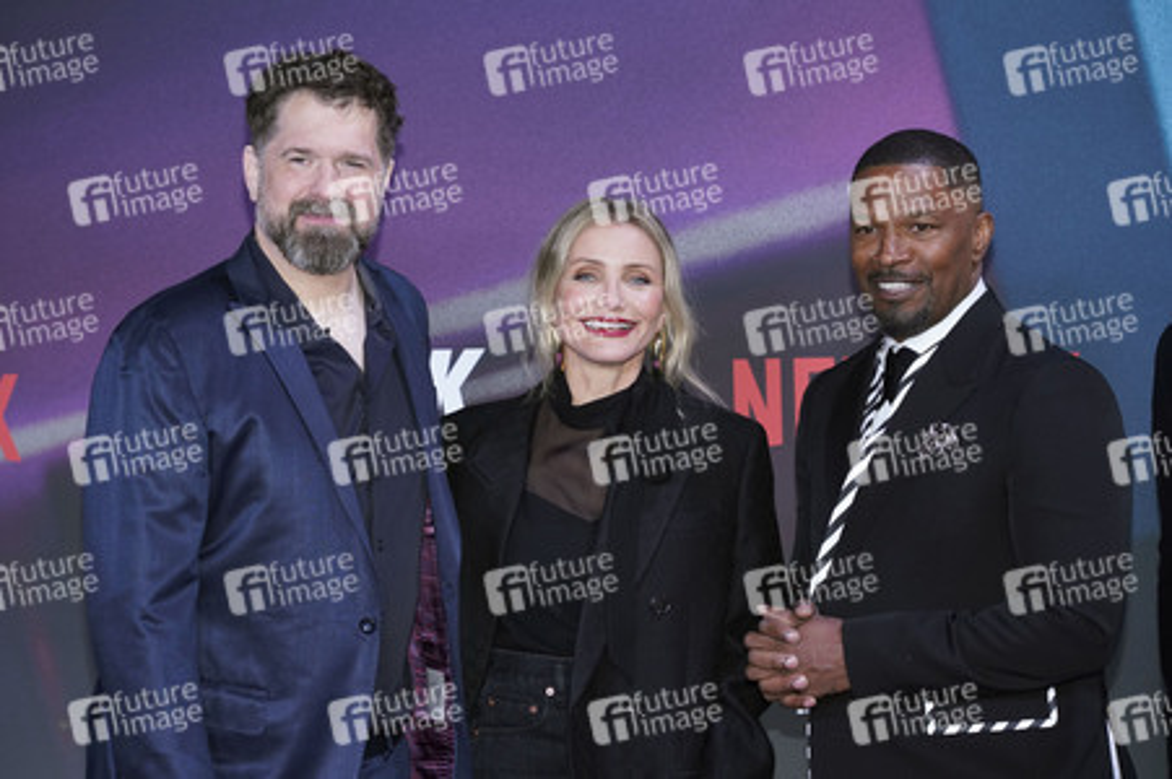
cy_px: 390
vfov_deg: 14.4
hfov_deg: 21.5
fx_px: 3090
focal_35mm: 95
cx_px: 586
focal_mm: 95
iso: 1000
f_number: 5.6
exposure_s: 1/160
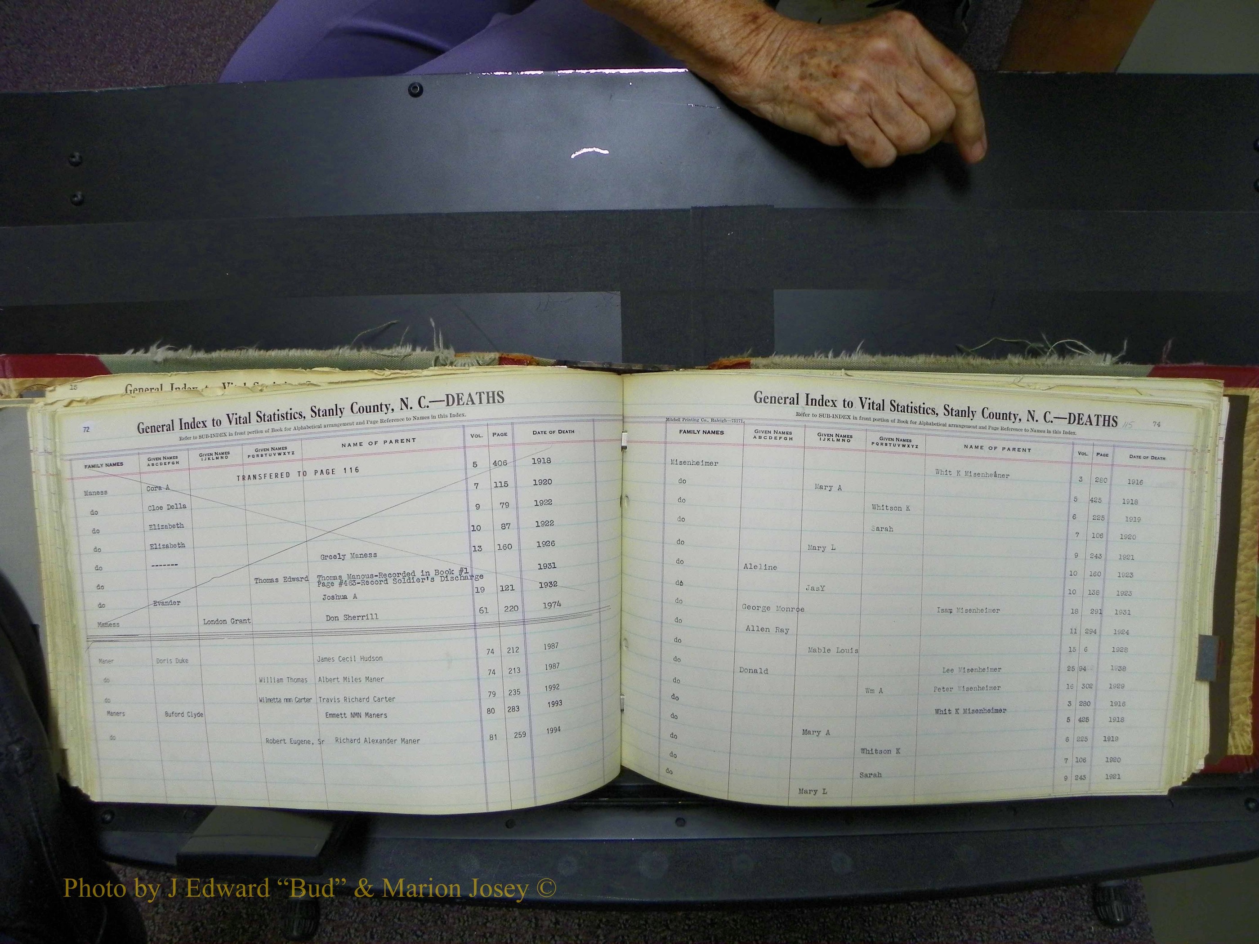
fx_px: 946
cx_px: 630
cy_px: 472
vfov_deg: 53.1
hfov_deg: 67.3
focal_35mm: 26
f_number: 2.8
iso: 100
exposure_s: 1/30
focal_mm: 4.6
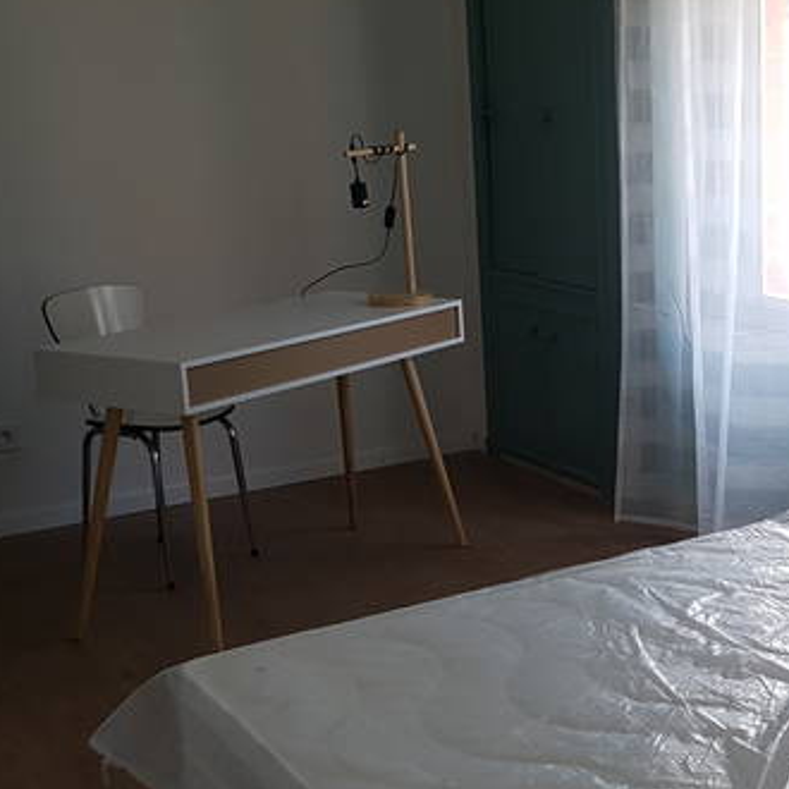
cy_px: 447
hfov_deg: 28.5
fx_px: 1418
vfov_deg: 31.1
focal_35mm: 55
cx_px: 851
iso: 64
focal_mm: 4.2
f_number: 1.7
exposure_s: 1/100
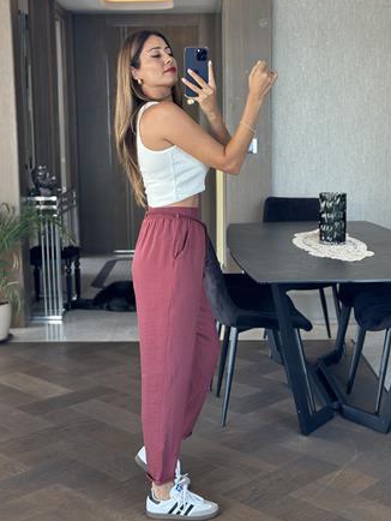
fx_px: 843
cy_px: 256
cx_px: 199
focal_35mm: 56
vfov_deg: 34.3
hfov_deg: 26.1
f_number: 1.78
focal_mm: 6.86
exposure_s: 1/83
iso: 125
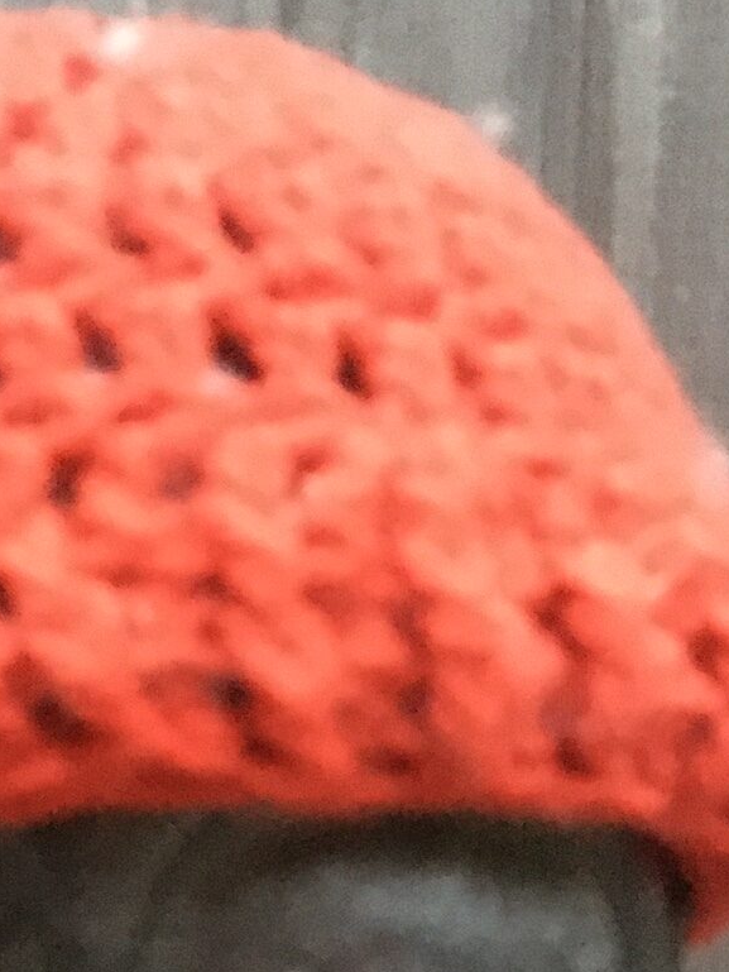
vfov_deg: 24.9
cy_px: 884
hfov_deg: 19.2
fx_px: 2133
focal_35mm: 76
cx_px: 123
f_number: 2.2
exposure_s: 1/17
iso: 1250
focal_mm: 4.15
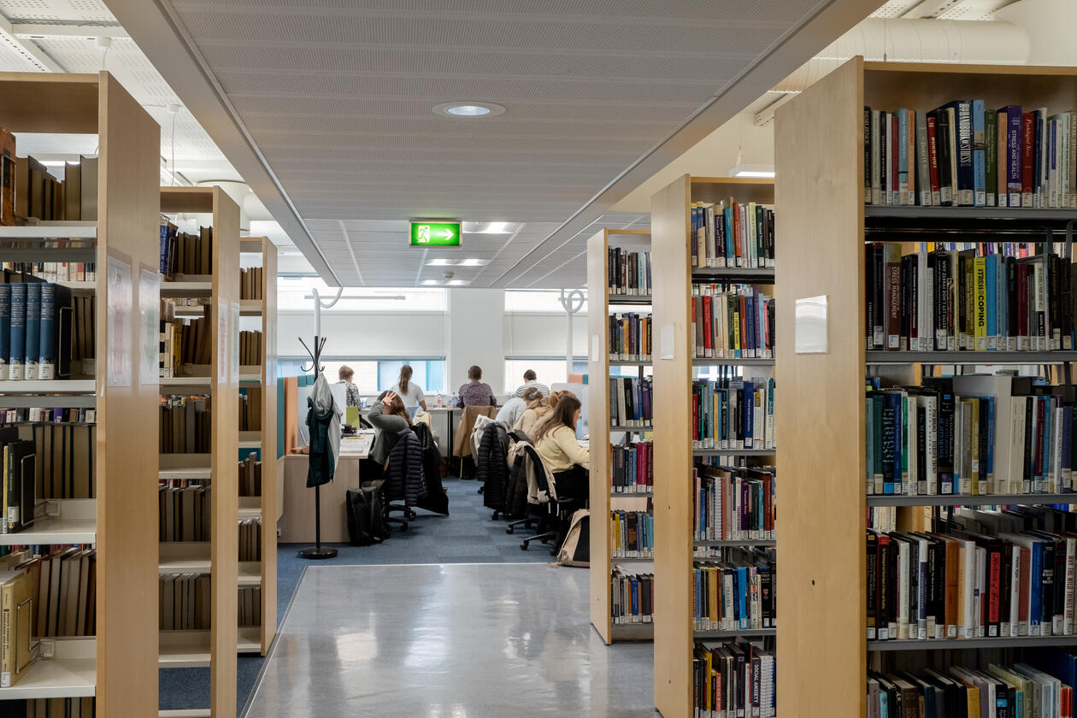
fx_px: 1047
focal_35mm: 35
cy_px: 359
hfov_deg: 54.4
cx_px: 538
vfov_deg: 37.9
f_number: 6.4
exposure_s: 1/90
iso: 1600
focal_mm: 23.4
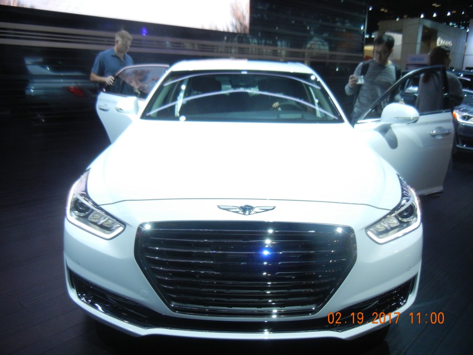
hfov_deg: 60.0
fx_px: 410
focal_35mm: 30
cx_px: 236
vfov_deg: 46.8
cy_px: 178
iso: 532
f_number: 3.5
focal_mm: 5.4
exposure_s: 1/250
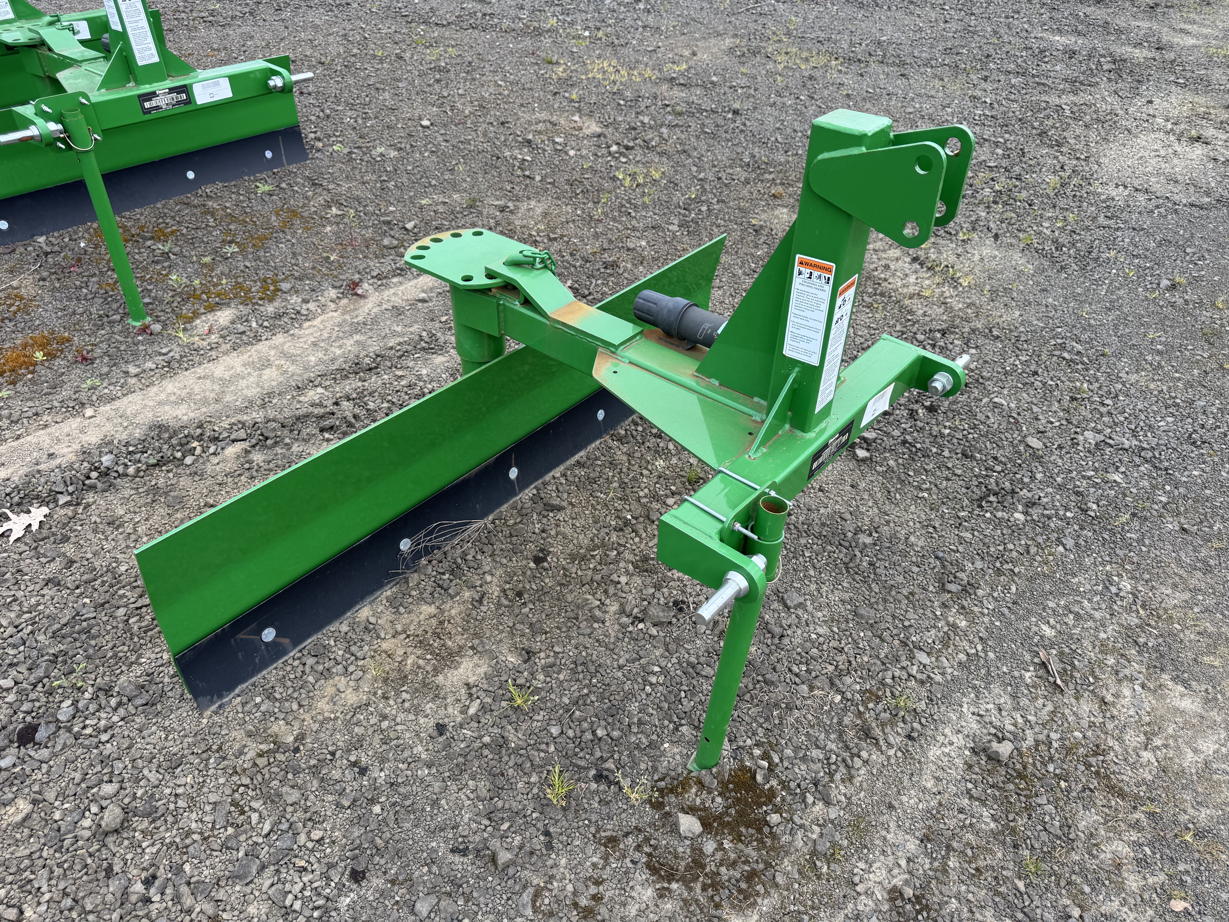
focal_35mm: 24
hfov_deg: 71.6
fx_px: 852
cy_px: 461
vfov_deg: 56.8
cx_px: 614
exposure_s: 1/633
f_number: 1.78
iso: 80
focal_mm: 6.76
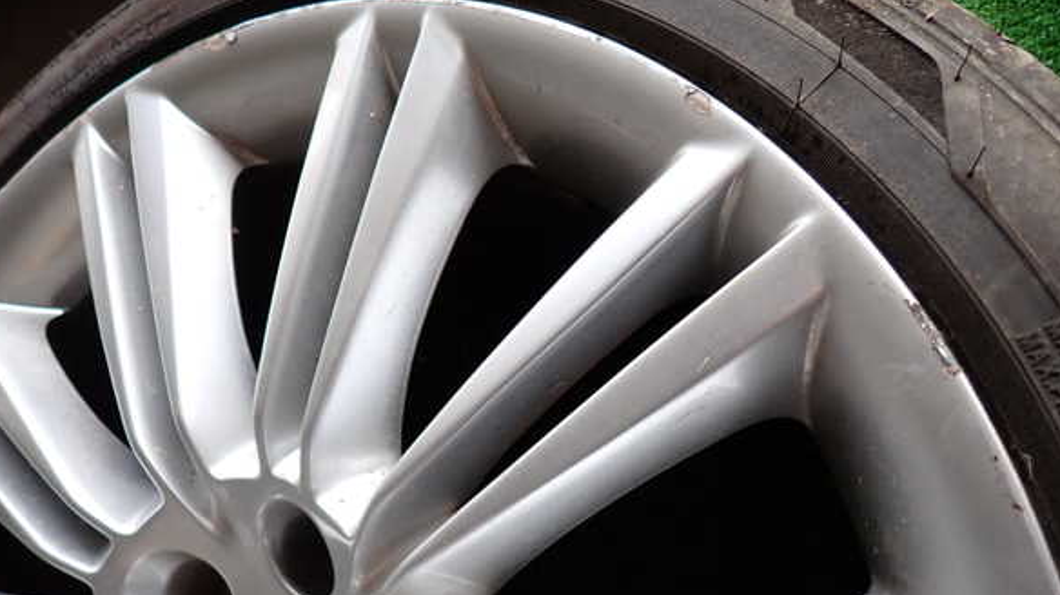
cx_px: 523
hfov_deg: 67.9
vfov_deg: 41.3
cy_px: 345
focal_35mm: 28
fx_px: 787
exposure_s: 1/400
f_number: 2
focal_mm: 4.5
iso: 100
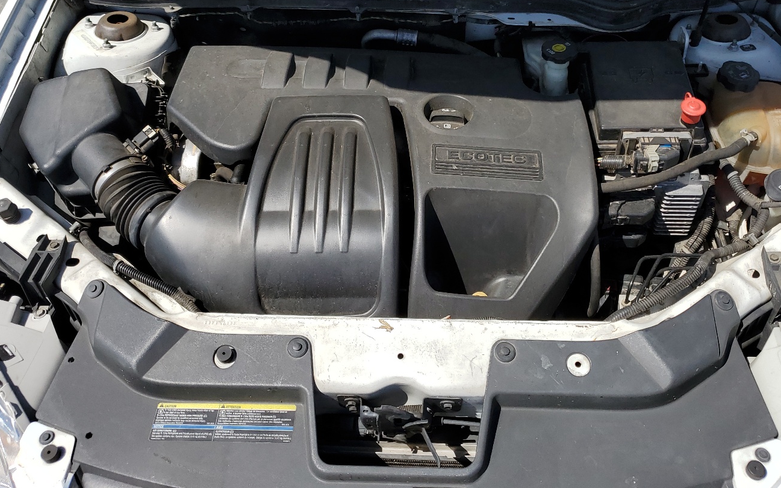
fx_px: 724
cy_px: 131
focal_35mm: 34
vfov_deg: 36.5
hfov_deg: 56.6
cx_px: 422
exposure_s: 1/5000
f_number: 1.5
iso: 50
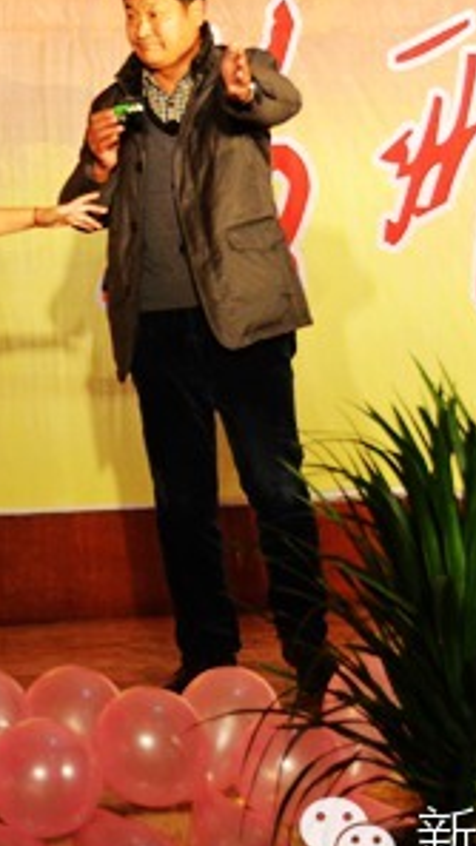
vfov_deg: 16.1
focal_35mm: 133
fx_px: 2985
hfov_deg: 9.0
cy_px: 279
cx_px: -63
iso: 1600
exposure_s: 1/350
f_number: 4.2
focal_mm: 36
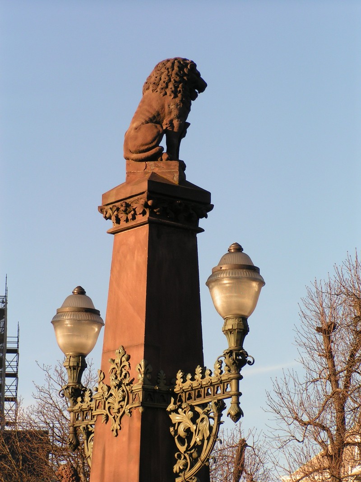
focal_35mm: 143
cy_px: 241
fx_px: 1989
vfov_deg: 13.8
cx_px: 180
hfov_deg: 10.4
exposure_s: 1/200
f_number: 5
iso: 50
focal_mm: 21.9
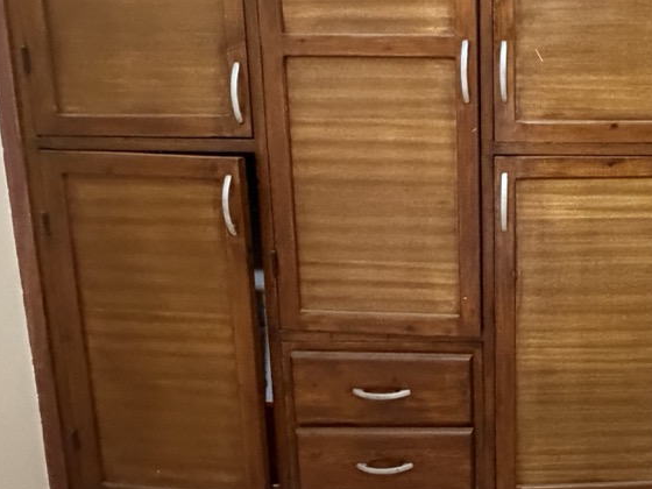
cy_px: 148
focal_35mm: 32
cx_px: 572
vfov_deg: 43.3
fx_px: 603
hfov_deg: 51.1
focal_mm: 2.22
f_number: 2.2
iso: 1000
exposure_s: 1/60
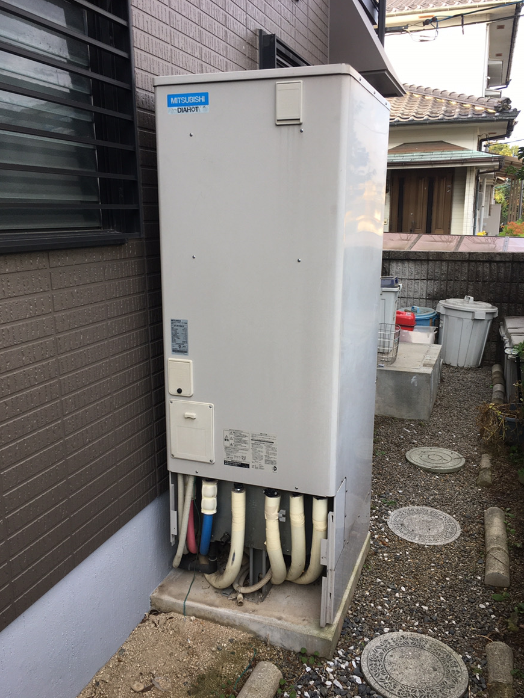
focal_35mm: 30
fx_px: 606
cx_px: 265
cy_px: 350
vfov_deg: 60.0
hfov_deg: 46.8
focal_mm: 4.15
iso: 25
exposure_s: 1/169
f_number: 2.2
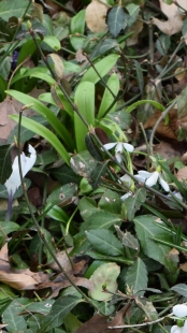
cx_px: 279
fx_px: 2523
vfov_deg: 7.5
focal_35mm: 286
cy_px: 249
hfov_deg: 4.2
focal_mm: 55
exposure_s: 1/250
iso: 280
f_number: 8
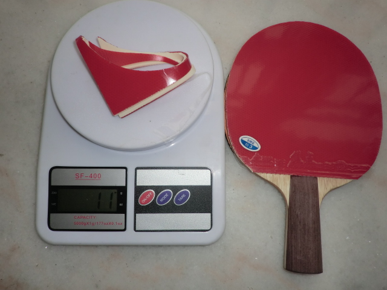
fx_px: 291
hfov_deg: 67.3
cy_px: 145
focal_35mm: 26
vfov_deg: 53.1
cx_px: 194
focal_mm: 4.7
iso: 80
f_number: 2.8
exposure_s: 1/60
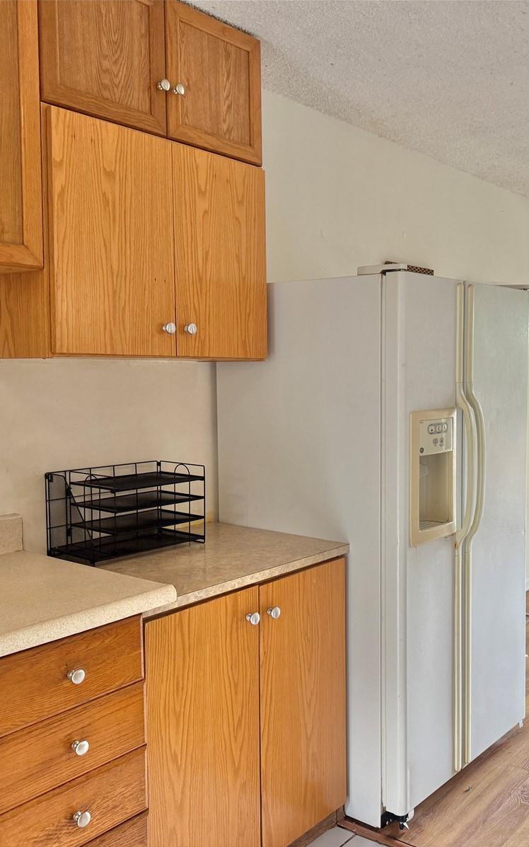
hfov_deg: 36.8
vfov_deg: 56.7
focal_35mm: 34
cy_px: 424
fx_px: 784
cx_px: 362
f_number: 1.78
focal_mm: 6.76
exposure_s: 1/120
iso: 200
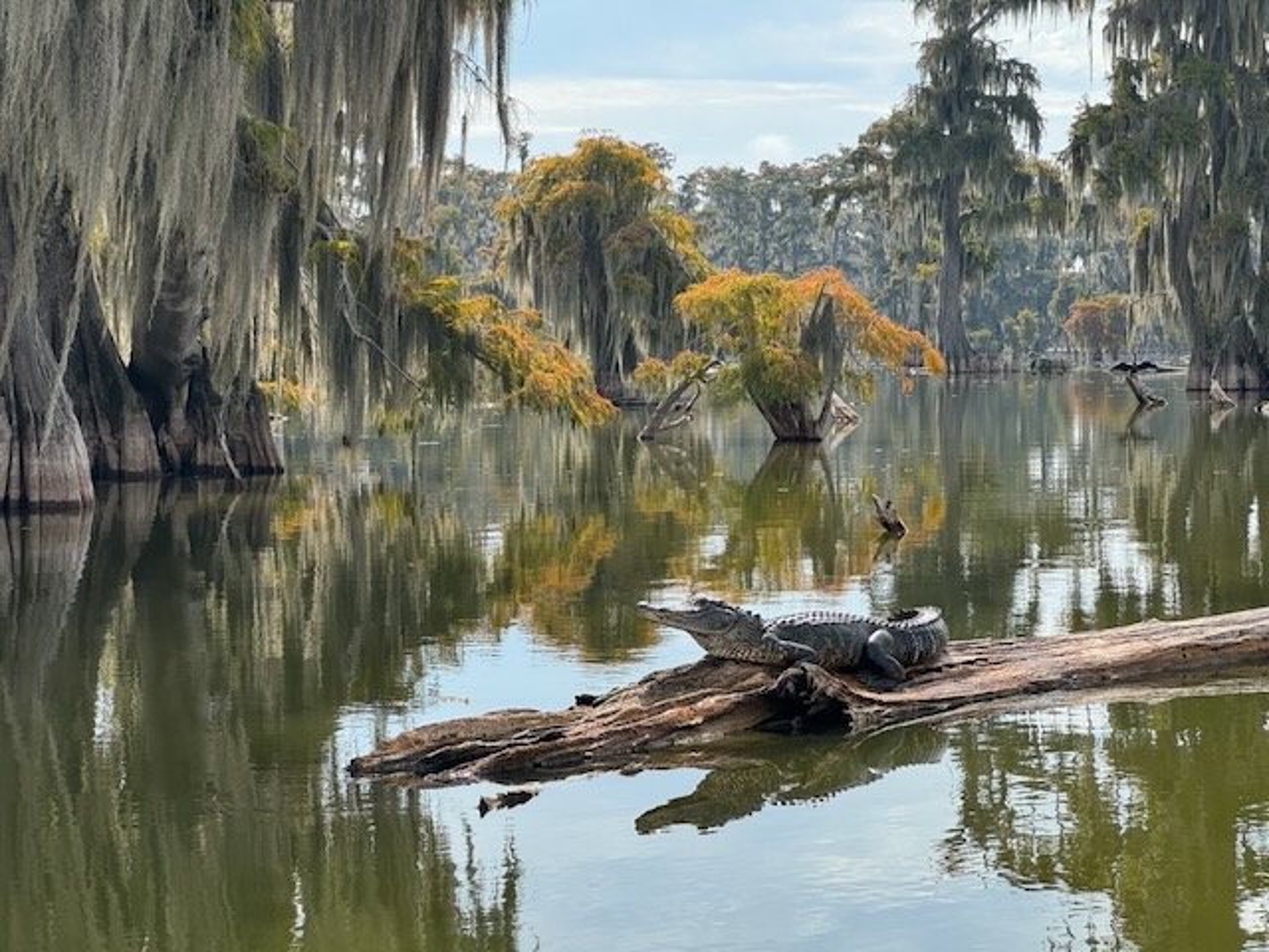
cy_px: 476
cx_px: 634
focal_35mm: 77
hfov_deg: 25.3
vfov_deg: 19.1
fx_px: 2823
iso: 25
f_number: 2.8
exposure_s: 1/477
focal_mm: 9
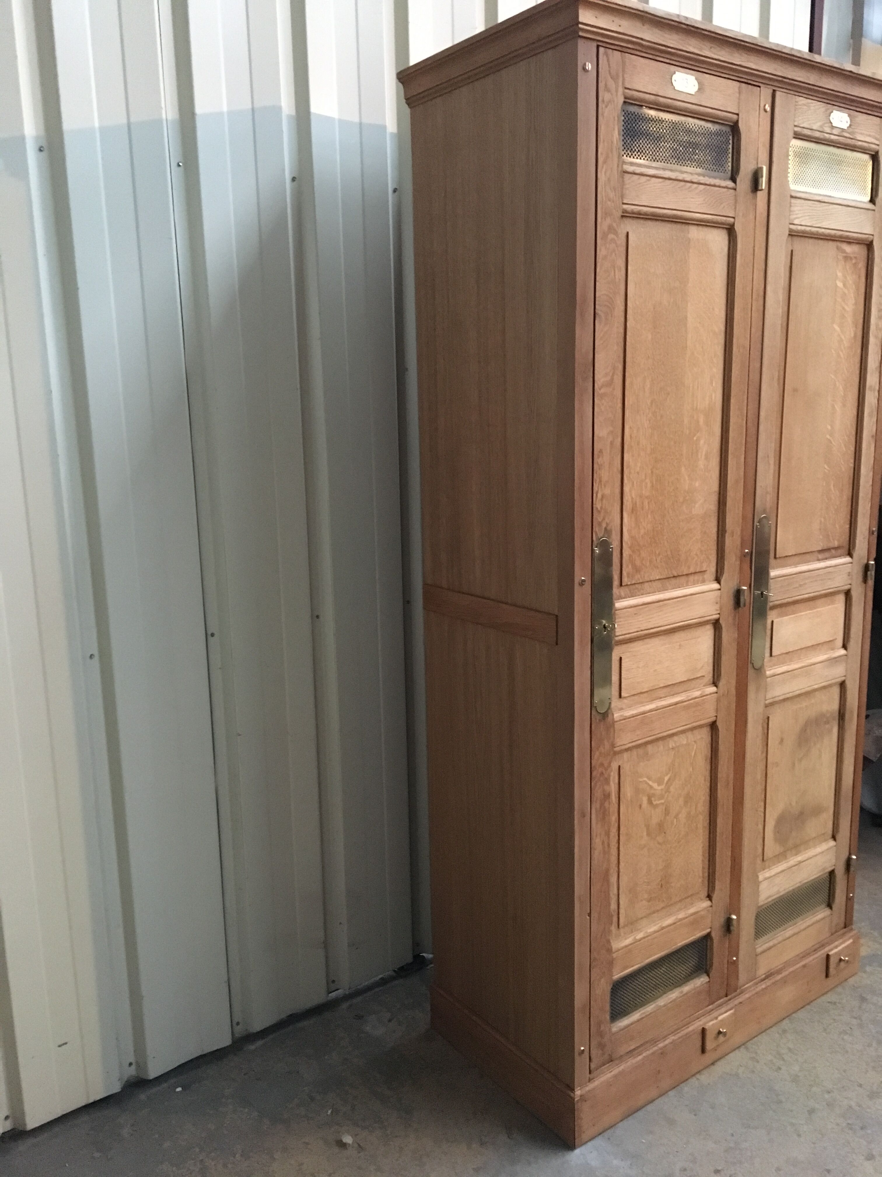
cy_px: 588
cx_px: 441
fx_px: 985
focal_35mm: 29
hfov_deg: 48.2
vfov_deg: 61.7
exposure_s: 1/17
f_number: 2.2
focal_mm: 4.15
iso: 320
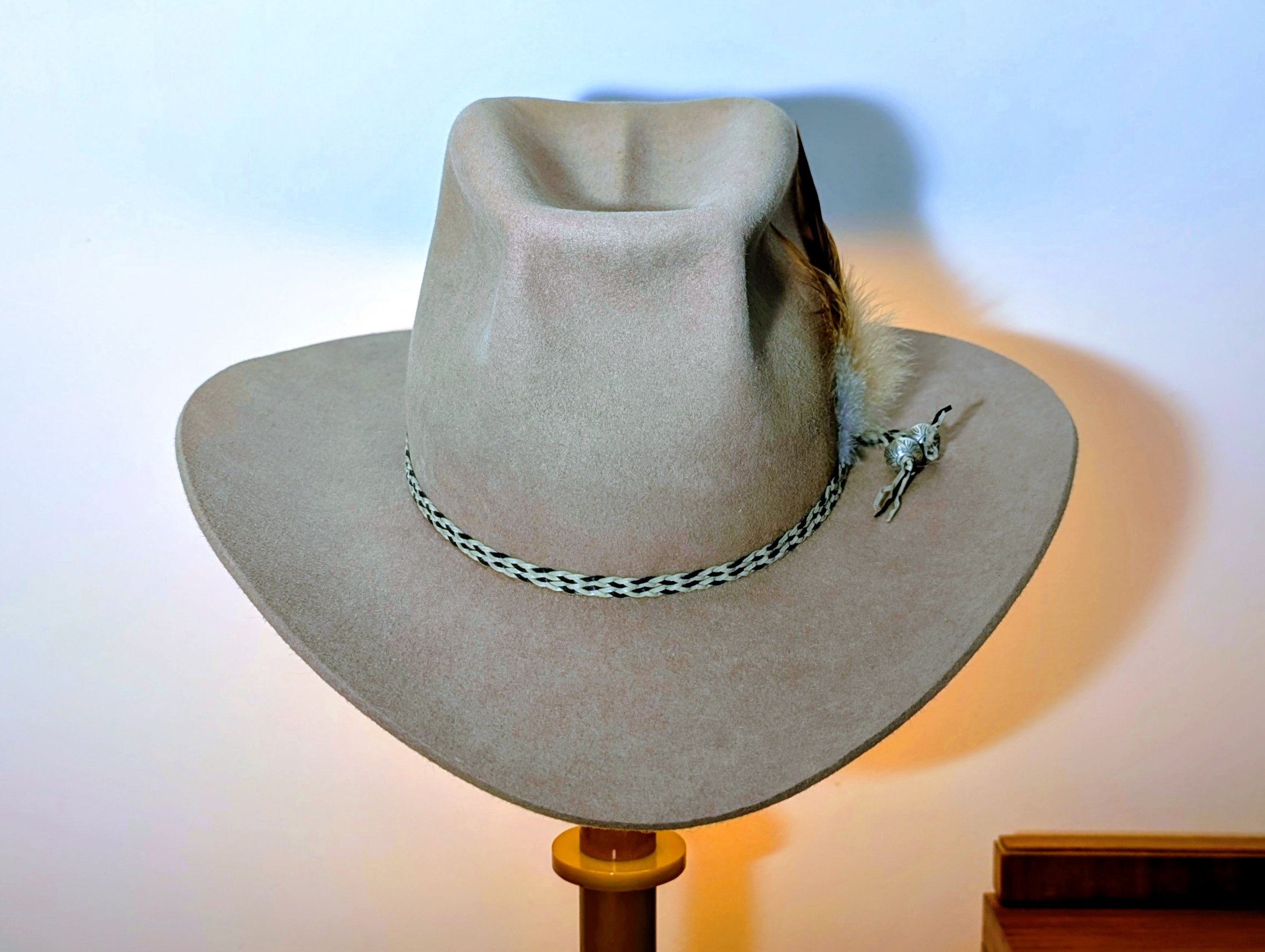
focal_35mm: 24
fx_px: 878
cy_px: 476
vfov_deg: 56.9
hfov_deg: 71.5
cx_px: 632
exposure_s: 1/23.8
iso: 55
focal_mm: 6.9
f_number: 1.68
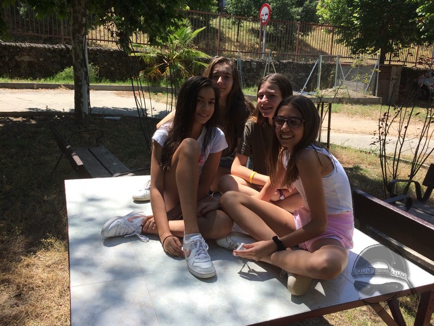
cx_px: 217
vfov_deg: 48.2
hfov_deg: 61.7
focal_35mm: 29
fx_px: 364
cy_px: 163
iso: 32
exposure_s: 1/1208
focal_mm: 4.15
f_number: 2.2
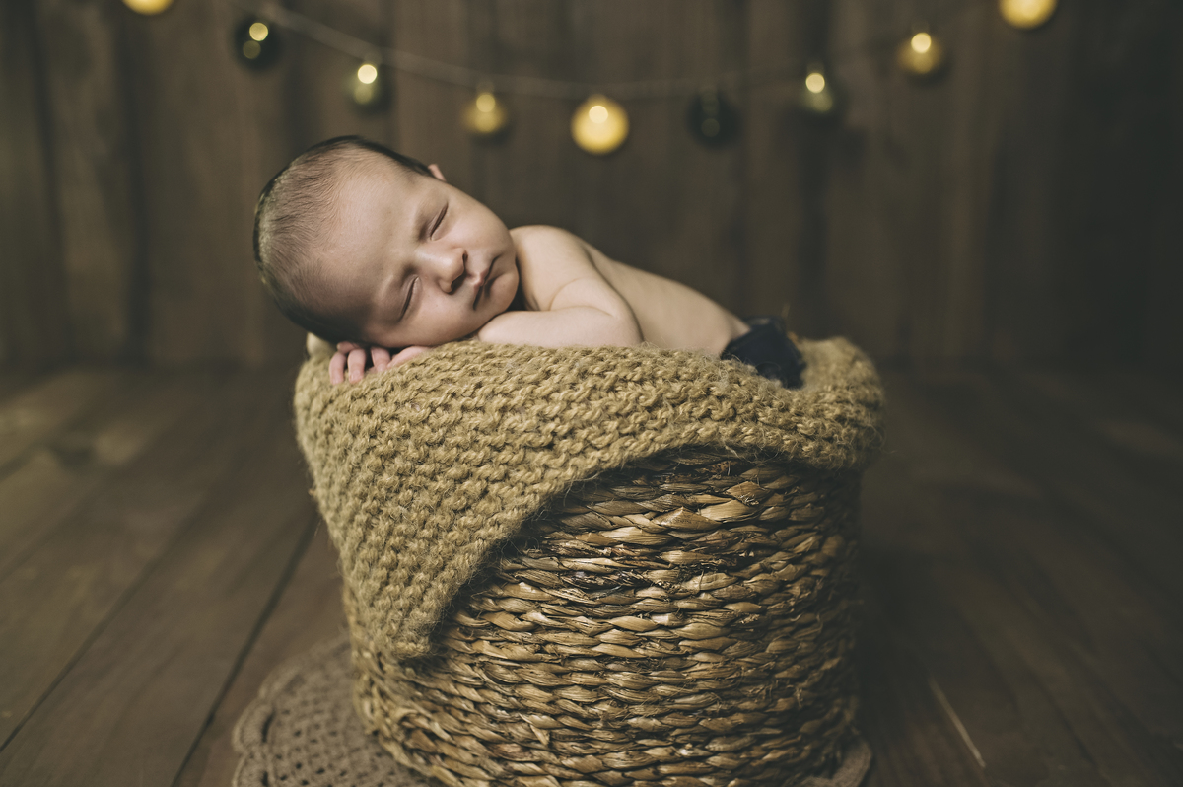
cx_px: 592
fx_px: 1149
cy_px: 394
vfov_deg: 37.8
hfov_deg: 54.5
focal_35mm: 35
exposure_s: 1/125
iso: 500
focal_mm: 35
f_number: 2.5
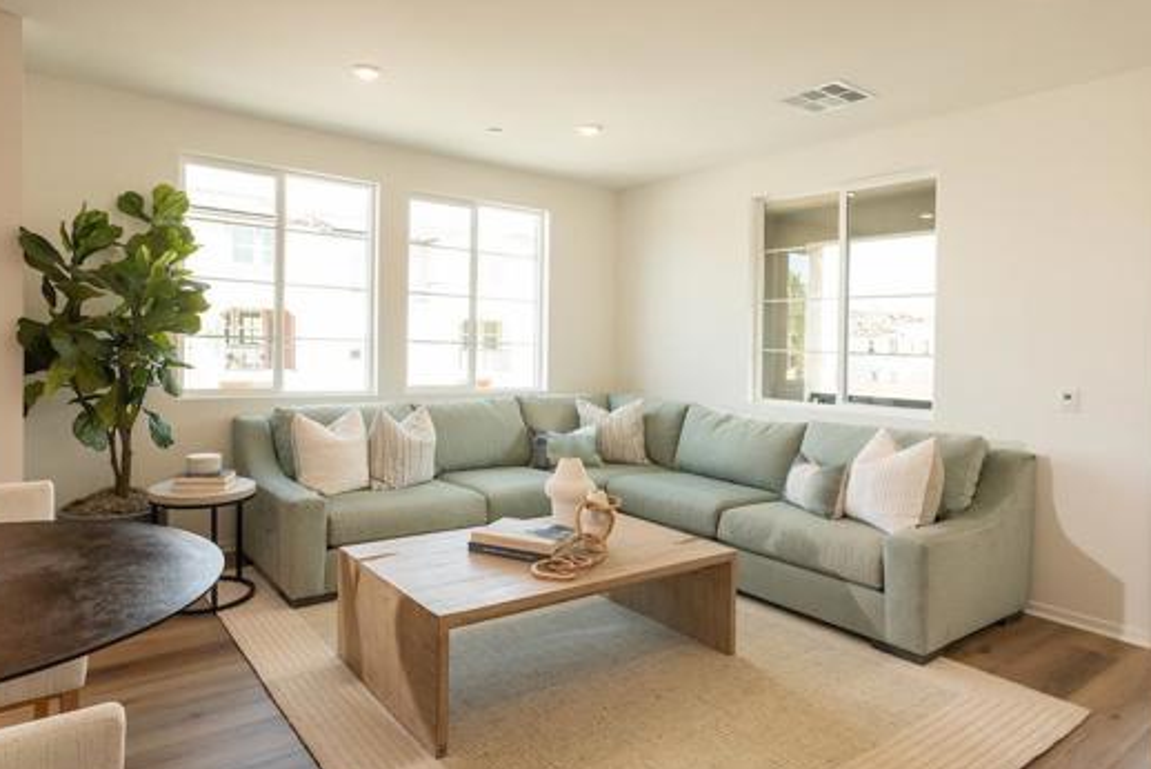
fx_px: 672
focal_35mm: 21
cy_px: 452
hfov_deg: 80.8
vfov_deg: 59.2
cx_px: 502
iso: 200
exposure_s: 1/20
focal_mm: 17
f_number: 9
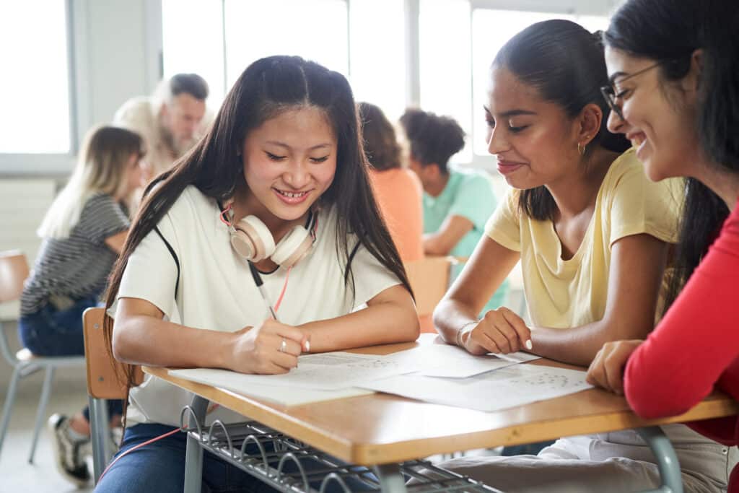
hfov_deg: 36.2
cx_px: 370
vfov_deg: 24.6
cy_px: 246
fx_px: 1129
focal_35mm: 55
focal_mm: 55
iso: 250
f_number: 3.2
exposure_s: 1/100
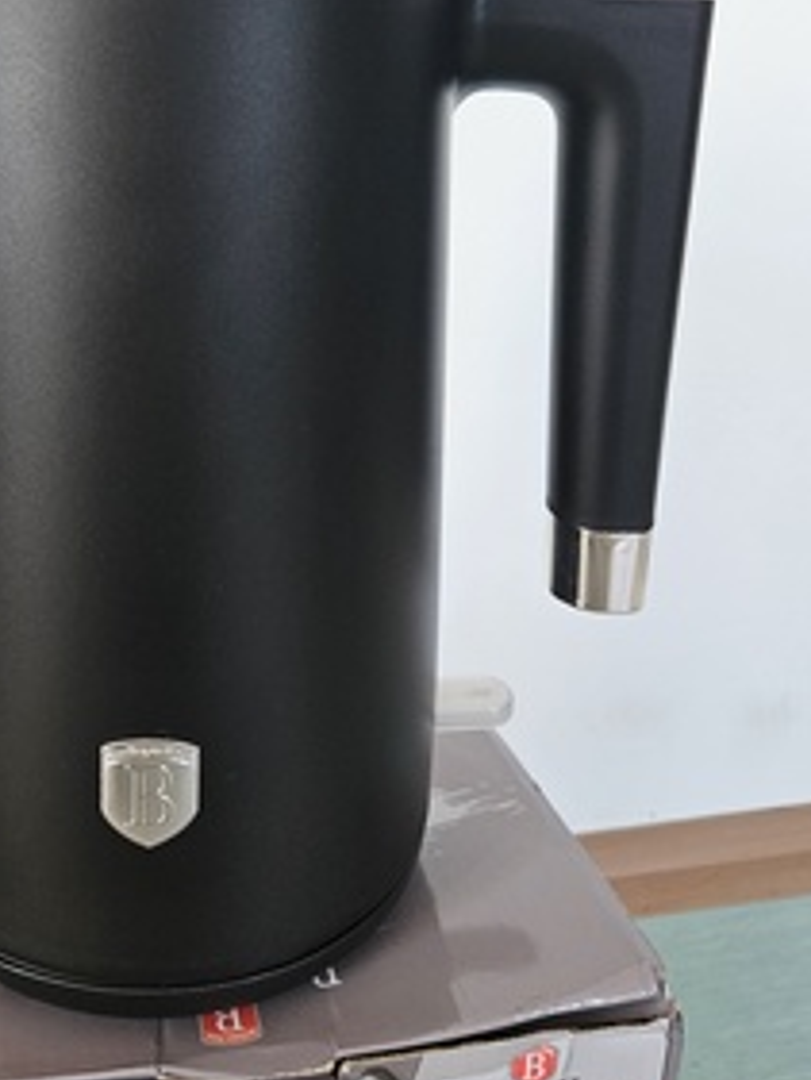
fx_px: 1124
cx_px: 215
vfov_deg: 50.6
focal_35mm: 36
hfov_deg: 38.8
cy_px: 384
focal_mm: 5.4
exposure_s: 1/200
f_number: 1.8
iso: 500
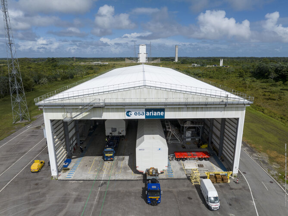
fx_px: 200
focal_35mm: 24
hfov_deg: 71.6
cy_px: 108
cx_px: 144
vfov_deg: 56.8
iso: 100
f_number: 8
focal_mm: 12.29
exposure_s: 1/50
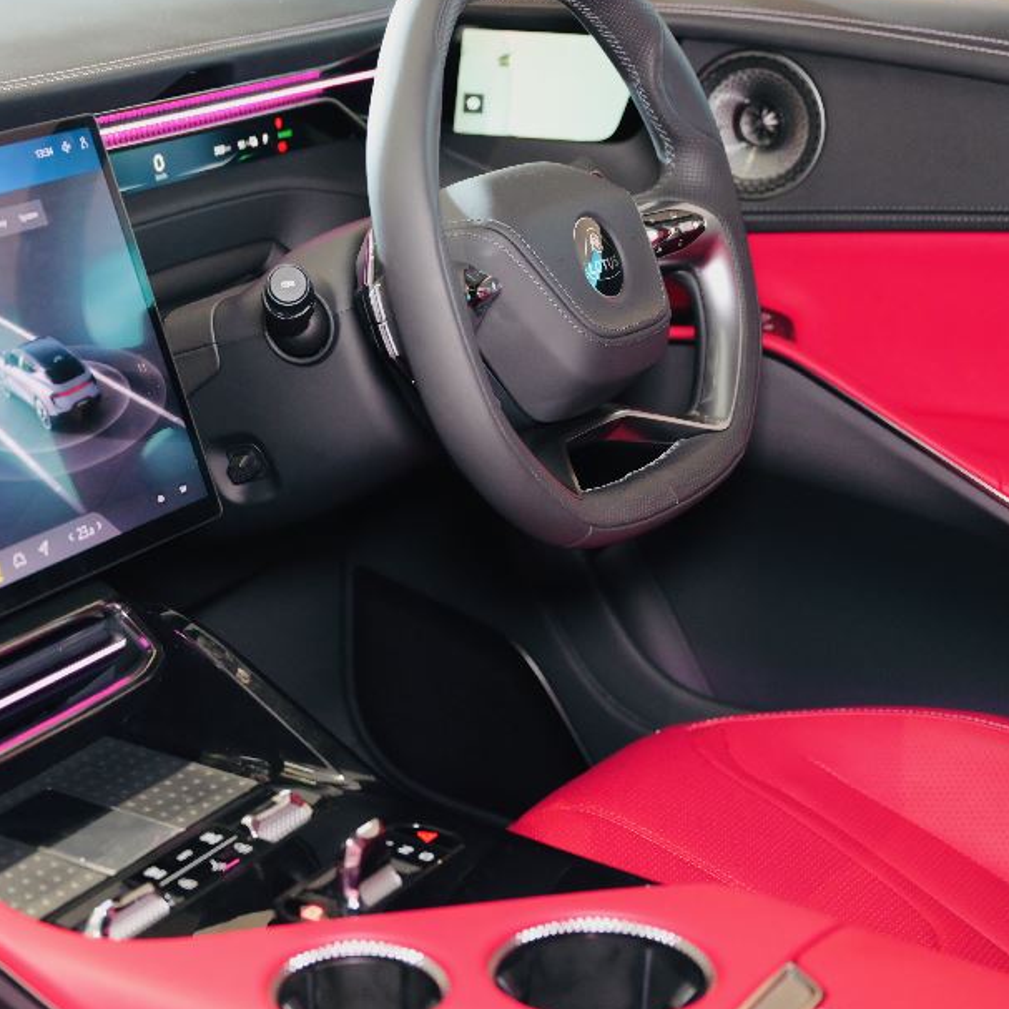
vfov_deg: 26.1
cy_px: 465
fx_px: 2177
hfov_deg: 25.8
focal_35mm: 66
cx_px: 279
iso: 1600
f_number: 3.5
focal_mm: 46
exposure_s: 1/20
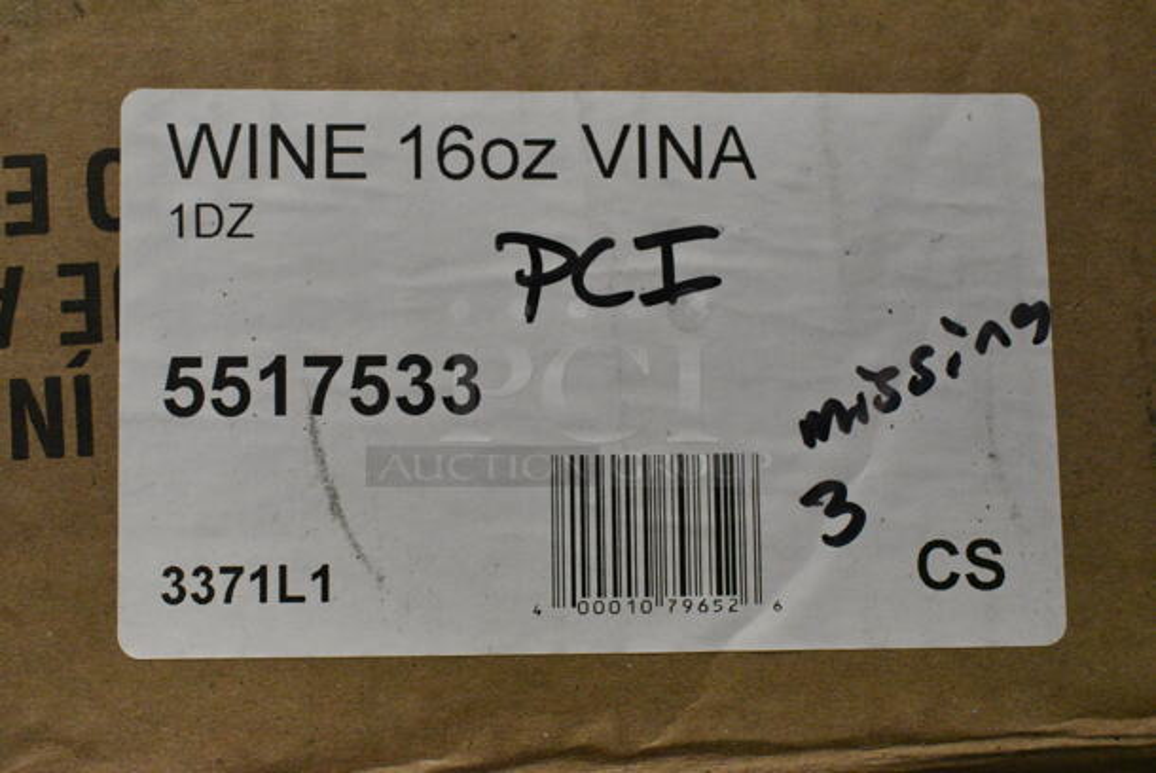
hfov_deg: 53.1
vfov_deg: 37.0
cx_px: 578
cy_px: 386
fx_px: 1157
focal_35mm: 36
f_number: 8
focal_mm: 24
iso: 6400
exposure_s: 1/250
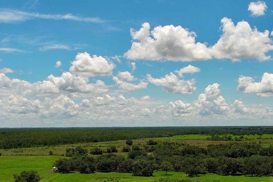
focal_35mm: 62
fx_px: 470
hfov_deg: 32.4
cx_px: 146
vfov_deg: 21.6
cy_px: 147
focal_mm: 10.57
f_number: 9
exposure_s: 1/320
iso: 100
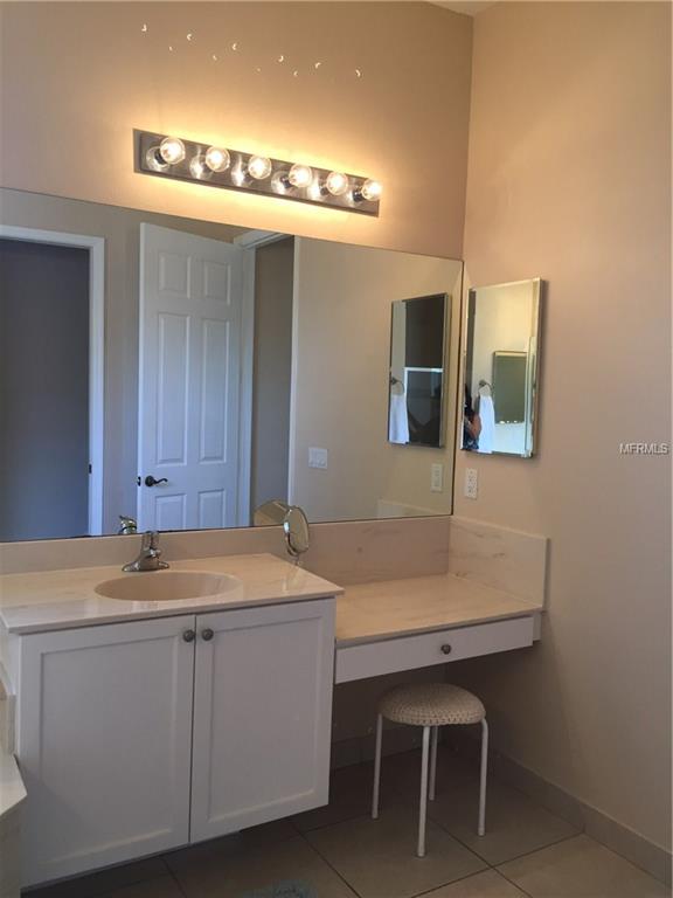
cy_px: 449
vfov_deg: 61.7
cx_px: 336
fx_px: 752
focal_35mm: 29
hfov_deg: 48.2
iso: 32
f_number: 2.2
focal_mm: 4.15
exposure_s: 1/30
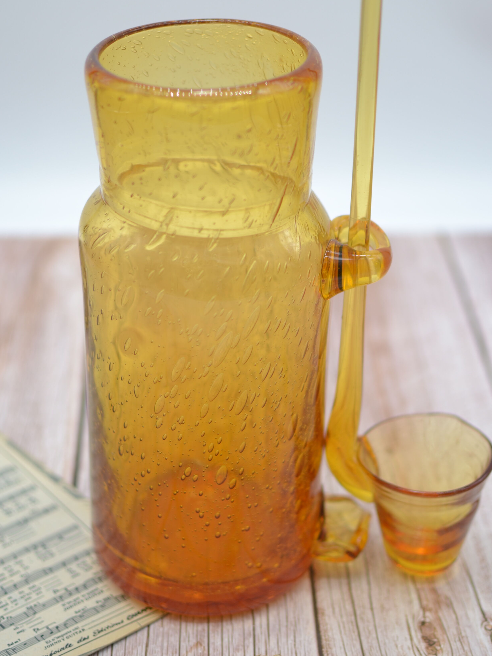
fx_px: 1339
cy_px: 268
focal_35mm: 71
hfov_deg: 20.8
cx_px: 235
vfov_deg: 27.5
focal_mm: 35
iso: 100
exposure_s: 1/400
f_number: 1.8
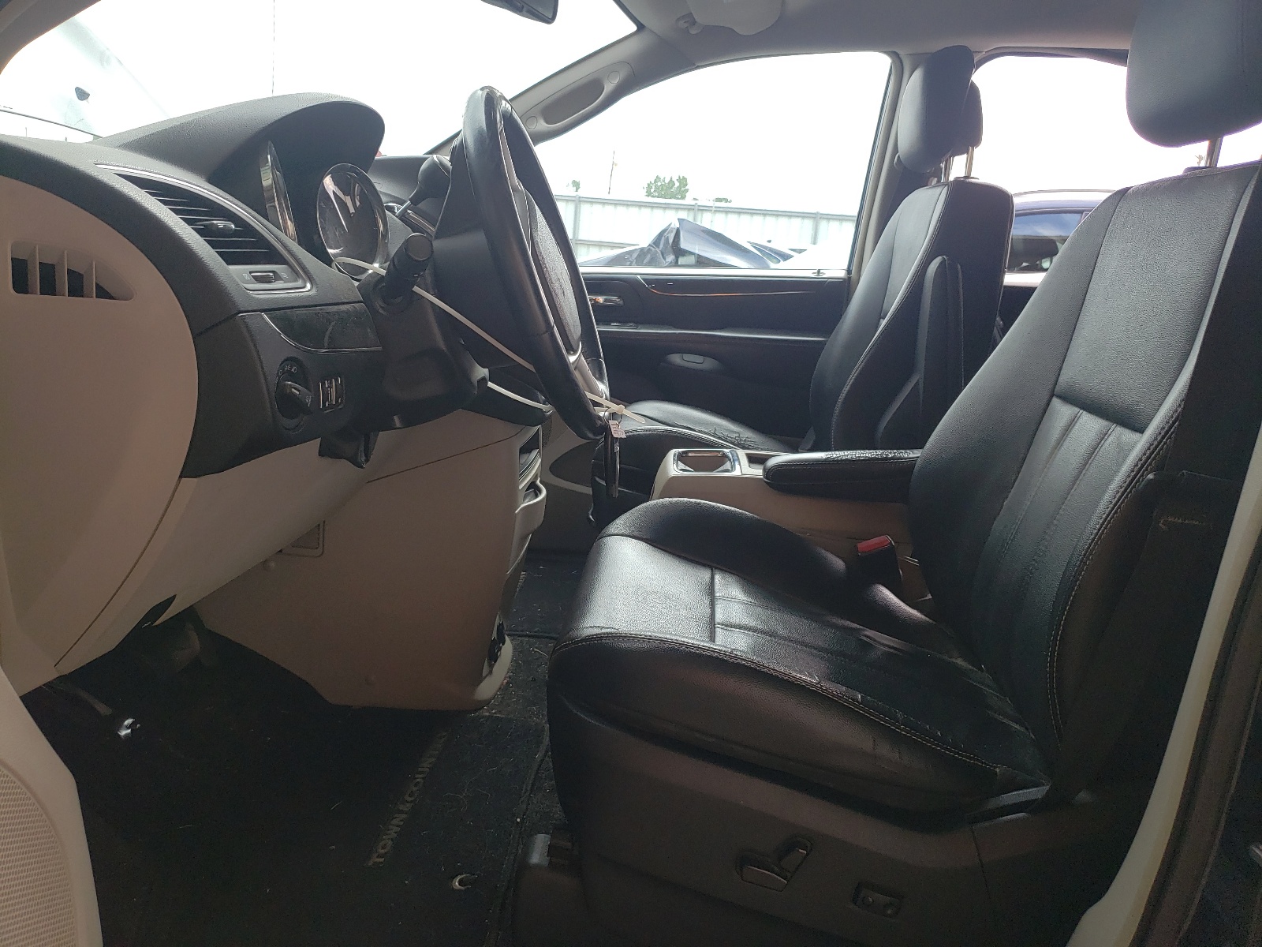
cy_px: 474
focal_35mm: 26
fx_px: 948
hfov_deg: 67.3
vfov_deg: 53.1
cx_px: 631
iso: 50
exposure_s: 1/294
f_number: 1.5
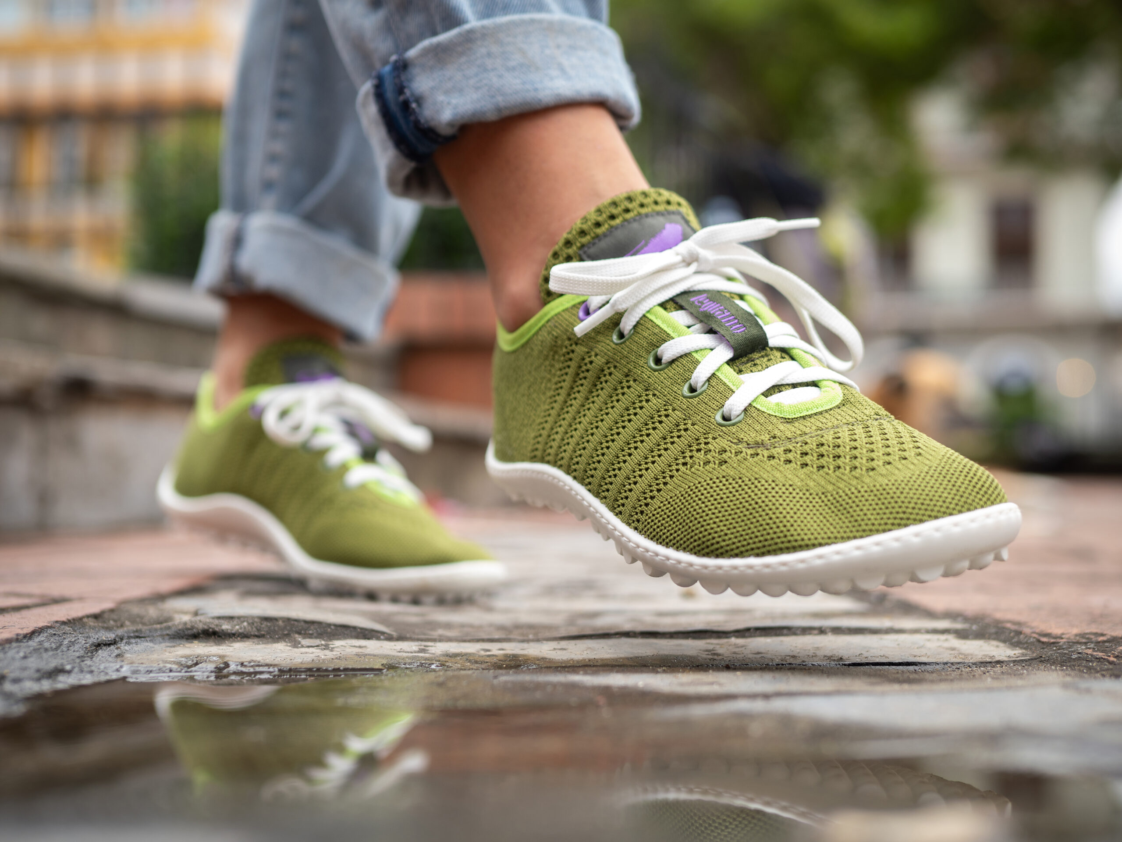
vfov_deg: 29.1
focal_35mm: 50
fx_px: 1621
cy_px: 421
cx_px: 561
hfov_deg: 38.2
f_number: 2
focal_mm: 25
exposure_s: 1/160
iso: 80
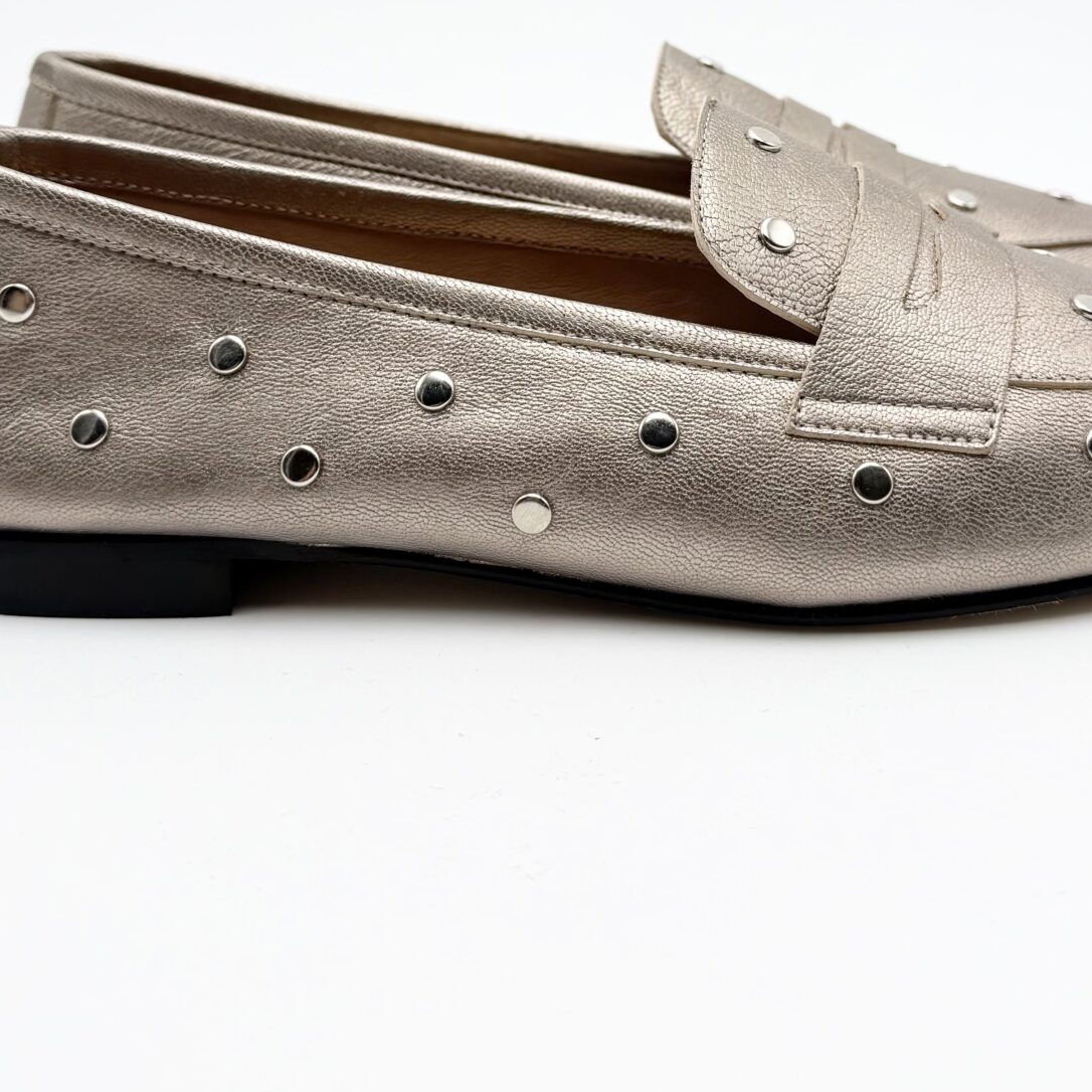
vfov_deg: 32.7
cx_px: 628
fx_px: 1785
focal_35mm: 50
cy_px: 154
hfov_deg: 34.0
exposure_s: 1/467
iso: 80
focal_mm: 6.76
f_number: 1.78
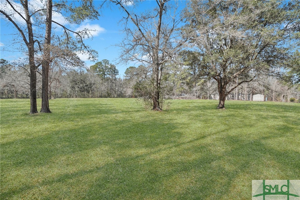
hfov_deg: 96.8
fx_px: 133
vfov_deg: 73.7
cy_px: 100
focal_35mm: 16
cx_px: 150
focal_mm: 16
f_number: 9
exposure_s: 1/60
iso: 320
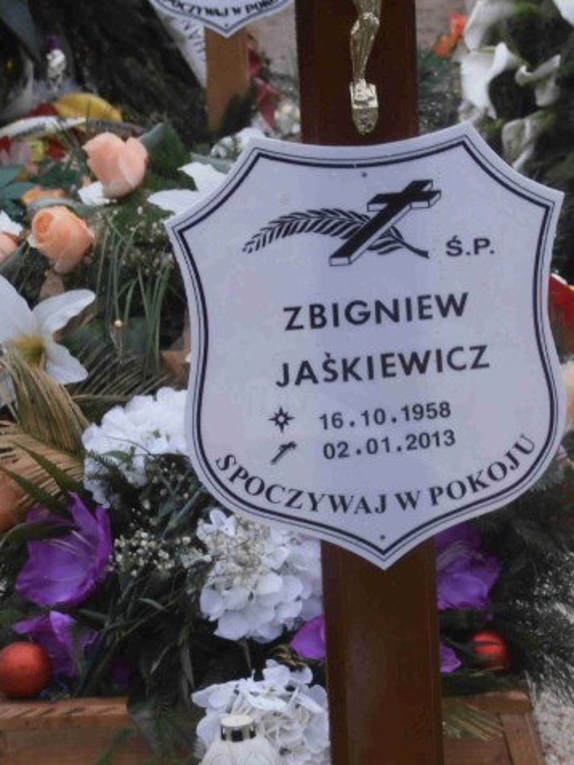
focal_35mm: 185
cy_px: 383
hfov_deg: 8.0
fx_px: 4088
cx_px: 425
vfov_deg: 10.7
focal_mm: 24.39
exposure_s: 1/80
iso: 80
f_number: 5.8
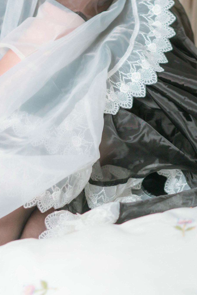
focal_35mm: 161
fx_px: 1321
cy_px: -95
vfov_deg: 12.3
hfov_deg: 8.5
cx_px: 11
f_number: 2.5
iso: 800
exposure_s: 1/400
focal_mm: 55
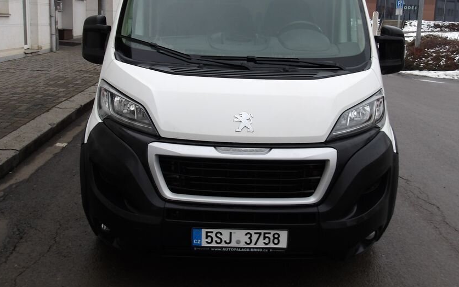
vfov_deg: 35.8
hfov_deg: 55.3
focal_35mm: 35
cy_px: 87
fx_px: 438
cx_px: 247
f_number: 3
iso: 100
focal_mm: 4.9
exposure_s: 1/30
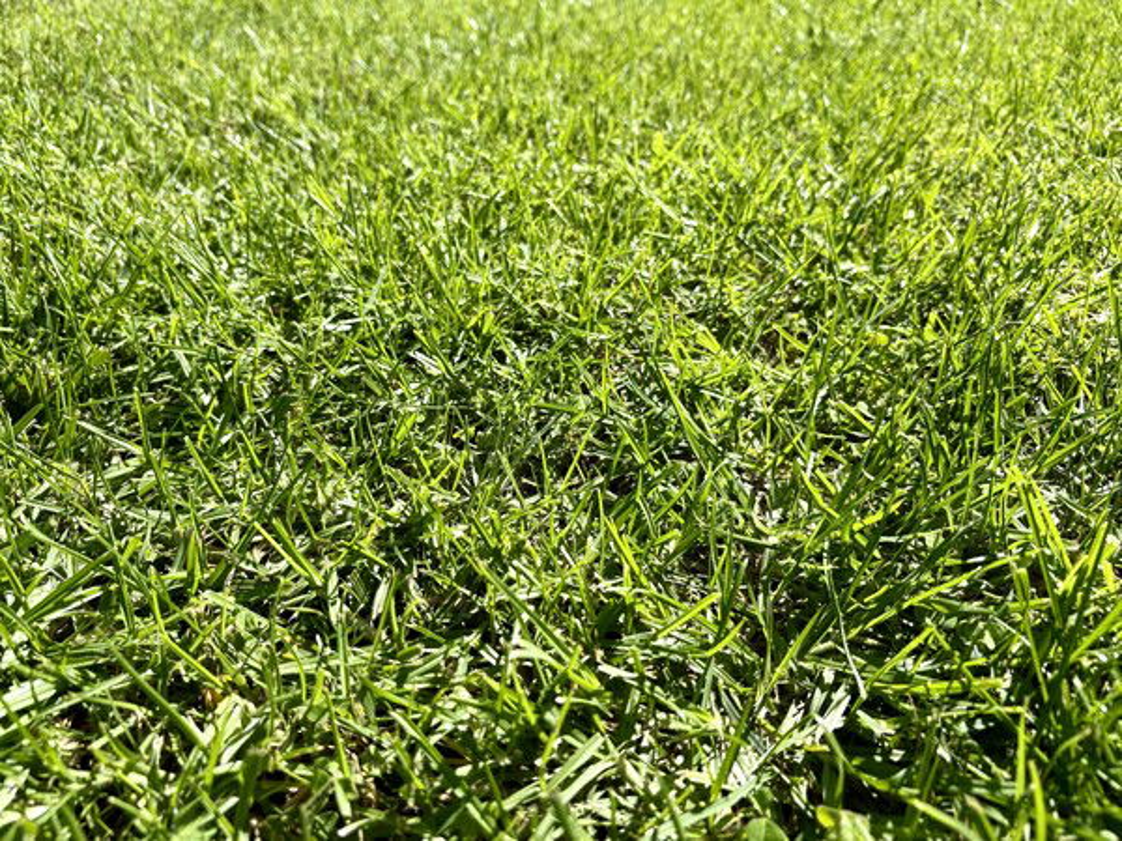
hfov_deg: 67.3
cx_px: 561
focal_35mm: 26
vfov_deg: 53.1
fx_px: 843
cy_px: 420
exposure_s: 1/2012
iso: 50
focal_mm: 5.96
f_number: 1.6
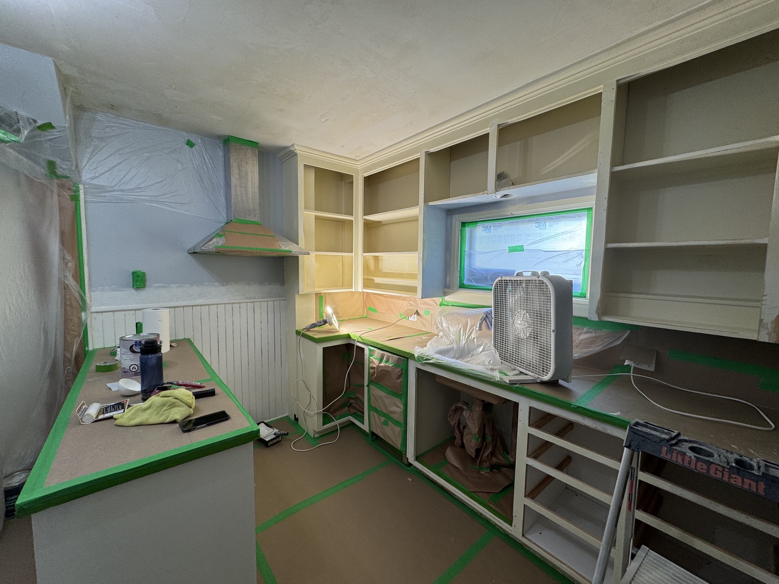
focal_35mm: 14
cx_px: 390
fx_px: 315
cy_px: 292
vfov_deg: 85.7
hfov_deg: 102.1
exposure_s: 1/120
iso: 64
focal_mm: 2.22
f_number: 2.2
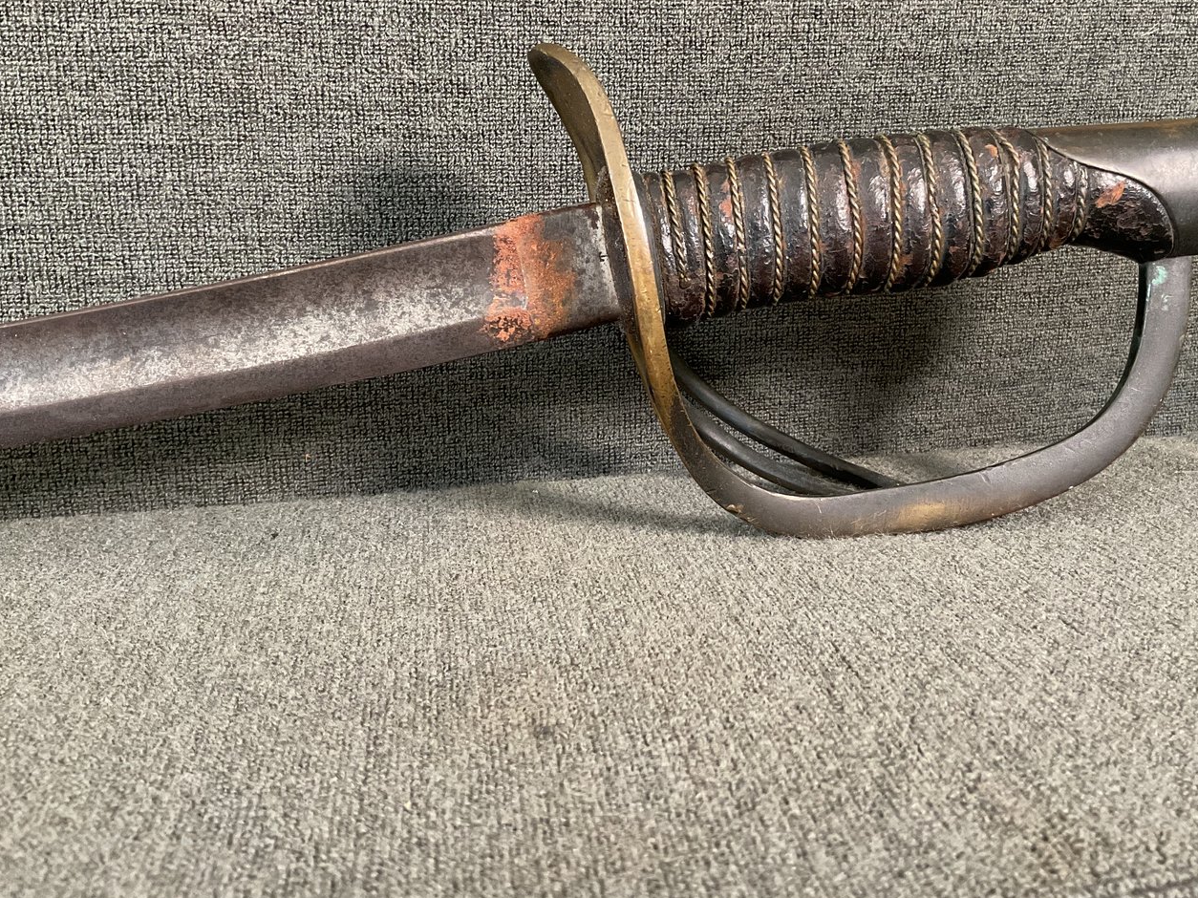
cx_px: 720
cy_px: 383
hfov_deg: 52.3
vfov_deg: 40.6
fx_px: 1211
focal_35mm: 35
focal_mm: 3
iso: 160
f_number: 1.8
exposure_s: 1/60
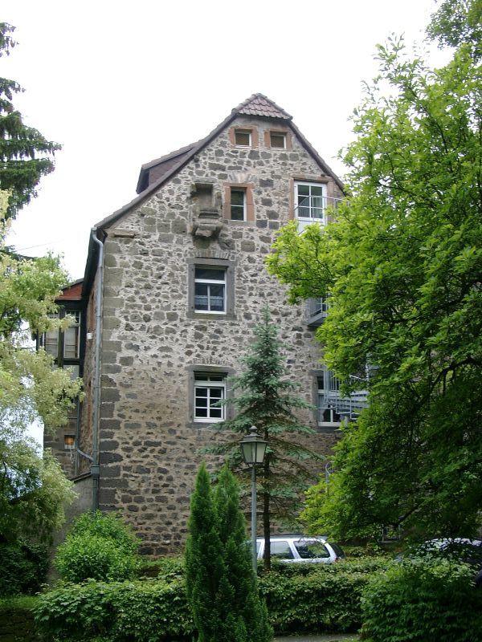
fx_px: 984
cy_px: 321
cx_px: 241
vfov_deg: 36.2
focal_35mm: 53
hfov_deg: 27.5
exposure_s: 1/173
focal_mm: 11.05
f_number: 4
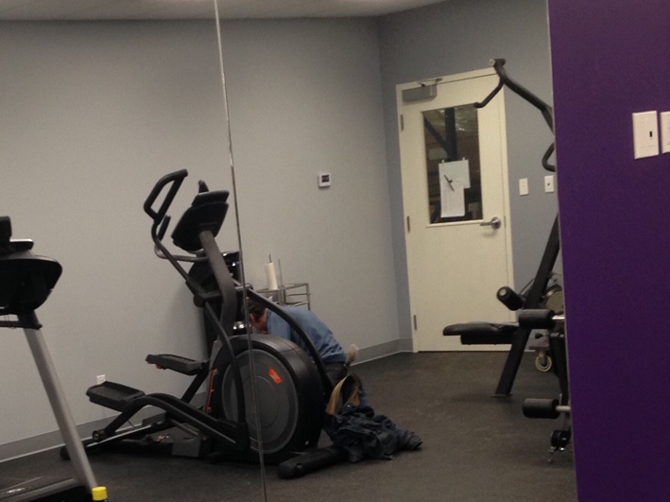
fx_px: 1470
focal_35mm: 76
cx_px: 181
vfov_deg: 19.2
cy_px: 408
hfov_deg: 25.4
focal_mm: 4.12
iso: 100
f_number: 2.4
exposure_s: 1/20
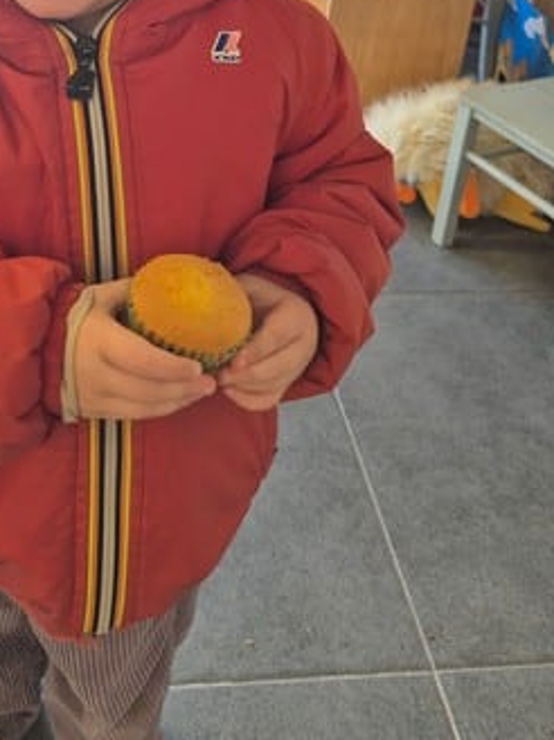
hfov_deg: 33.8
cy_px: 101
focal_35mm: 42
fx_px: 898
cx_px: 167
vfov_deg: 41.9
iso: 160
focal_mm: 5.4
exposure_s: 1/180
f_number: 1.8
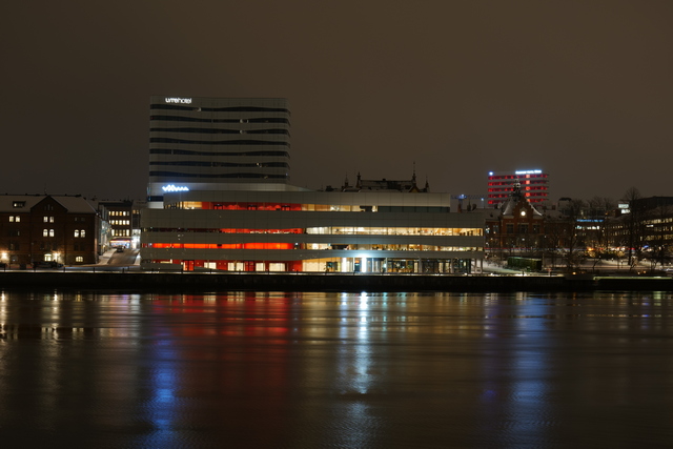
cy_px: 224
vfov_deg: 22.6
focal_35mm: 60
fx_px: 1122
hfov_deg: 33.4
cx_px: 336
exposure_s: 5
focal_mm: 60
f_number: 7.1
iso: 100
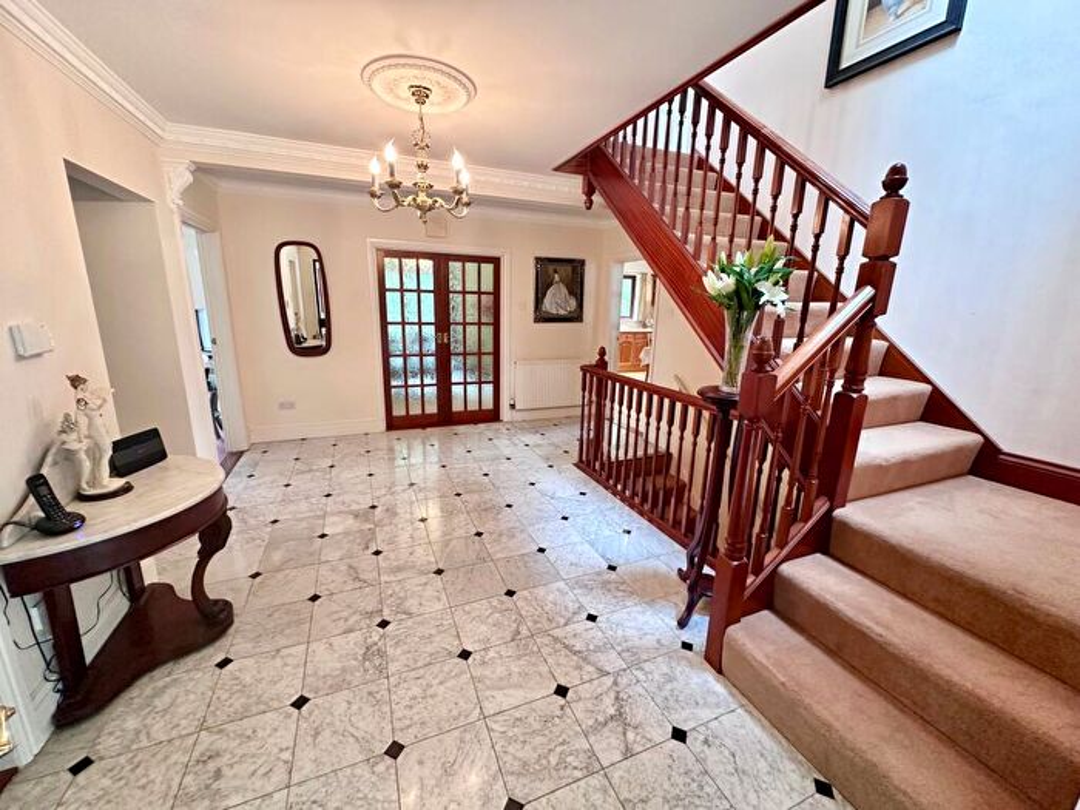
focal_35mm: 14
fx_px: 437
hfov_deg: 102.1
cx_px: 540
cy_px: 405
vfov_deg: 85.7
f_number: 2.2
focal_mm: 2.22
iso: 320
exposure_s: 1/50
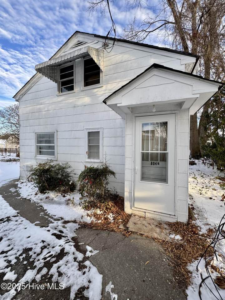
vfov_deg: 102.1
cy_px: 150
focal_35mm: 14
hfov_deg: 85.7
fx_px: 121
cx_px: 112
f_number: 2.2
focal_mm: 2.22
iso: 40
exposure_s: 1/229
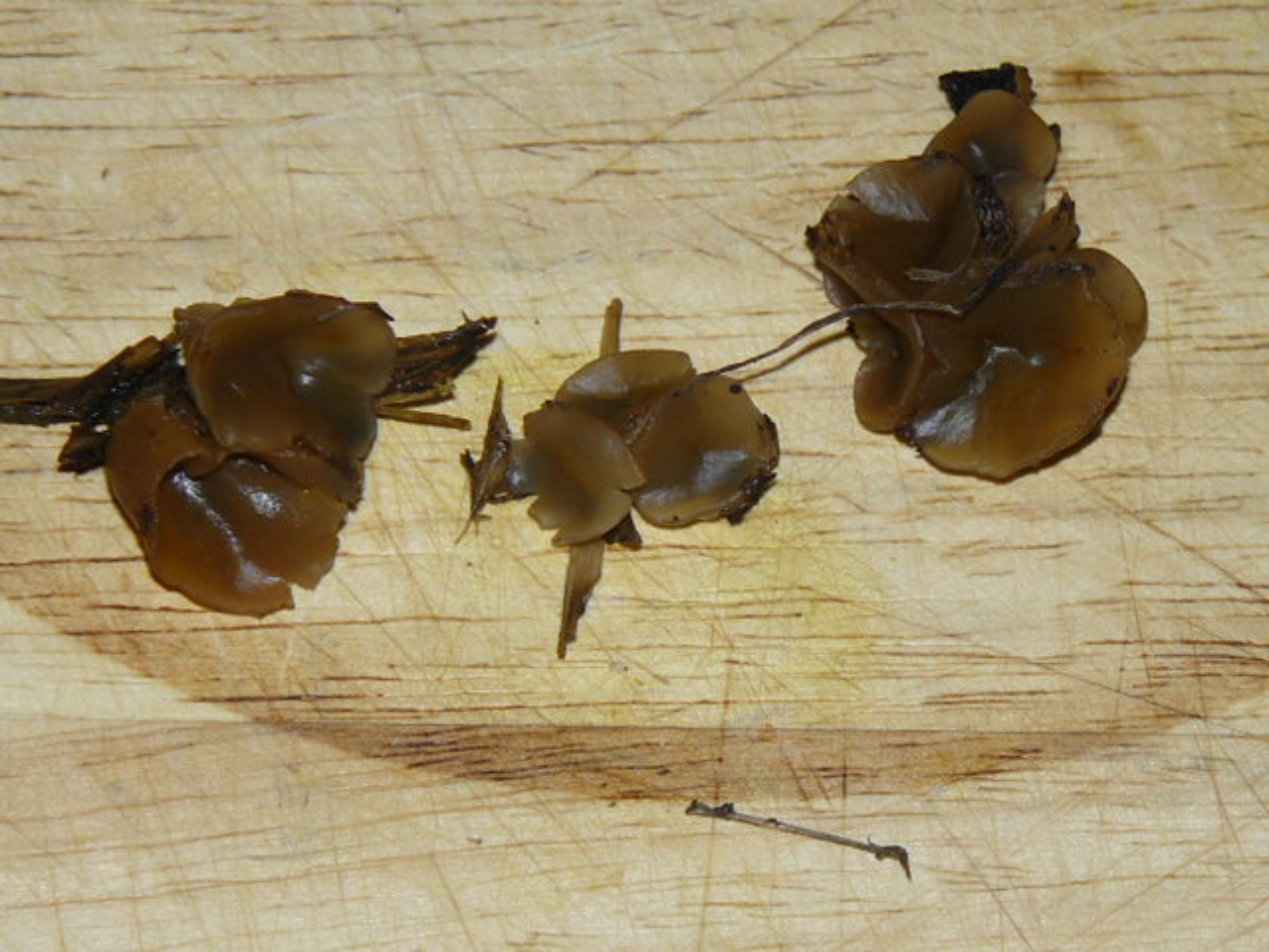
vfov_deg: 6.9
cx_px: 634
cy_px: 476
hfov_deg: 9.2
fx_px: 7918
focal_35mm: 216
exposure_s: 1/30
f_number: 3.3
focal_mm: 24.1
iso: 100
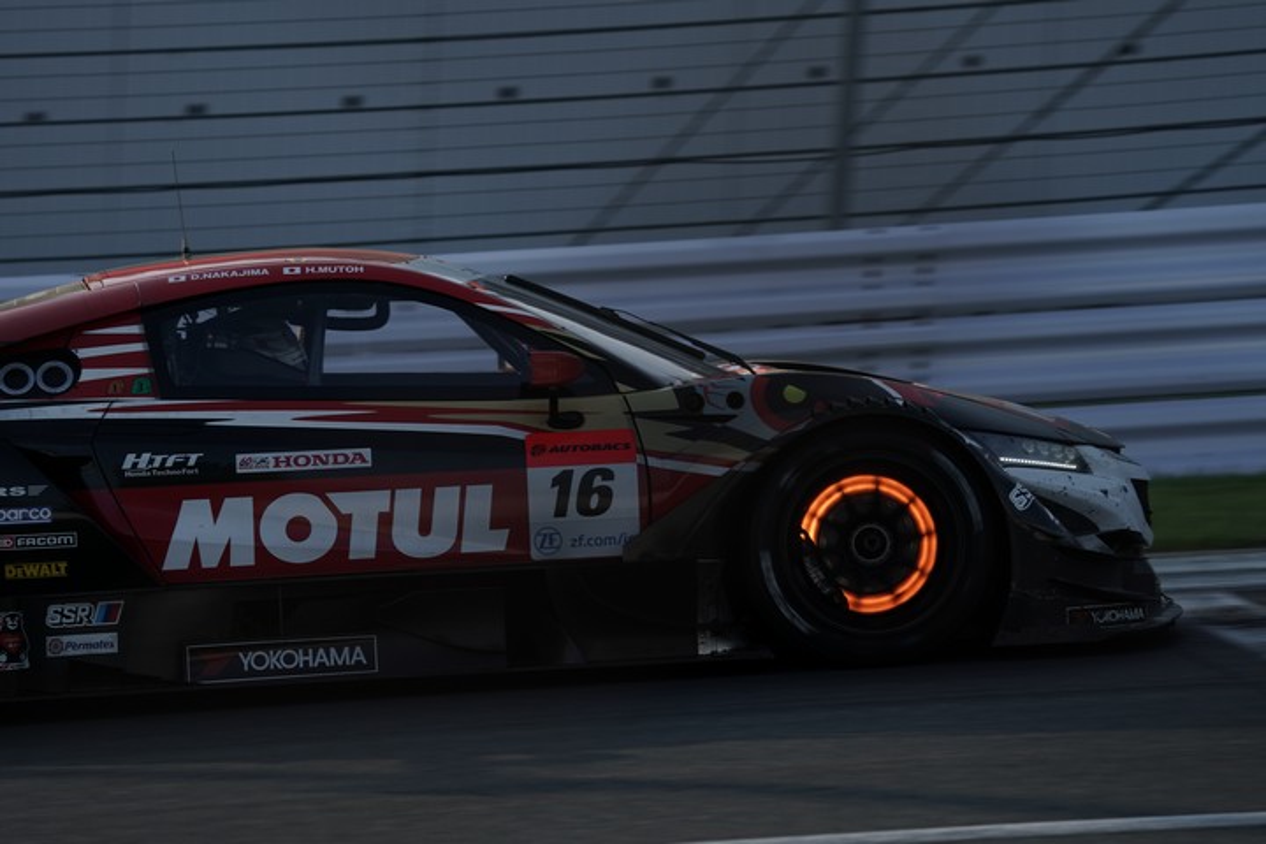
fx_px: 7033
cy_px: 422
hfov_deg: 10.3
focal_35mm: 200
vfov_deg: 6.9
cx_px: 633
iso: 200
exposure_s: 1/800
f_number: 5.6
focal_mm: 200
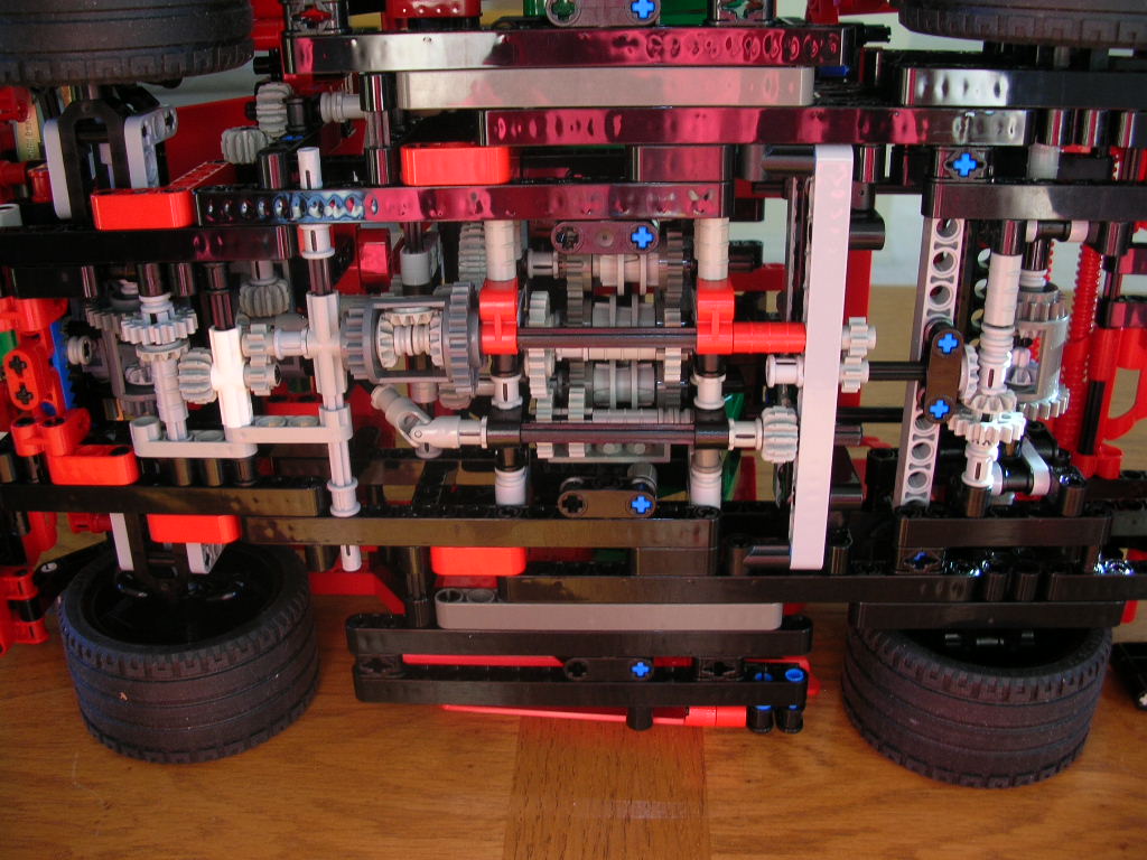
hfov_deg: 52.6
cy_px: 430
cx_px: 574
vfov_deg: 40.7
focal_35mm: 35
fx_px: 1160
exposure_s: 1/30
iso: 50
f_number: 2.8
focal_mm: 5.8
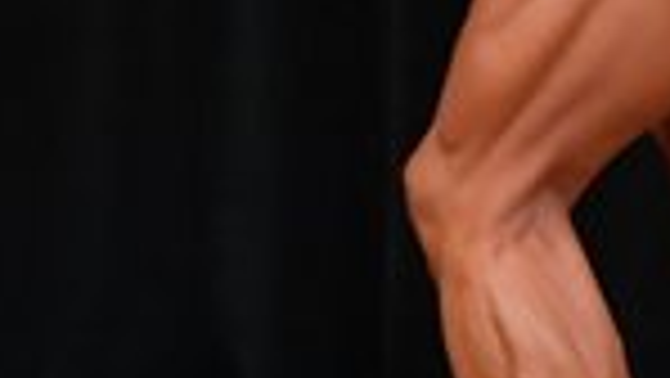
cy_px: -216
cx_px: 731
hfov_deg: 1.3
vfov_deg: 0.7
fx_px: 29027
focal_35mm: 1633
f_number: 5.6
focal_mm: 200
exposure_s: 1/400
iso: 4000
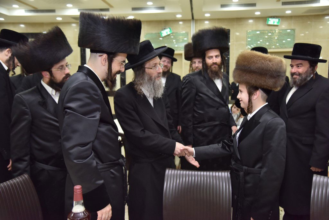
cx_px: 164
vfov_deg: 38.9
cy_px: 110
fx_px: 311
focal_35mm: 34
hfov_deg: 55.8
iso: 1250
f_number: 4
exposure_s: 1/250
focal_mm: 34
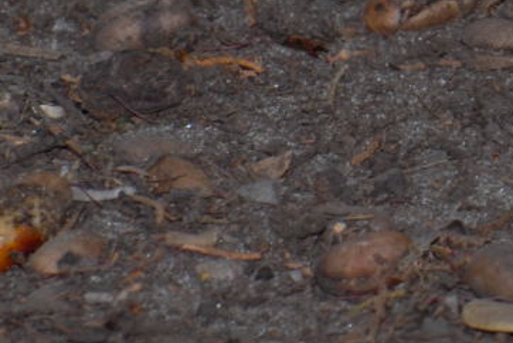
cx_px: 918
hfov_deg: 2.3
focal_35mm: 896
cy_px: -313
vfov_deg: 1.5
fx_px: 12781
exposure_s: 1/90
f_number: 10
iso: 200
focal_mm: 135
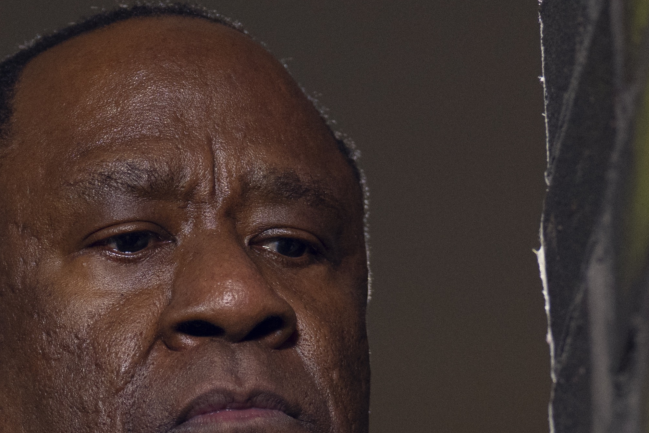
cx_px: 352
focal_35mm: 408
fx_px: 7354
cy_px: 592
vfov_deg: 3.4
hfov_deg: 5.1
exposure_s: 1/160
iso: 1000
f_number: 2.8
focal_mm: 102
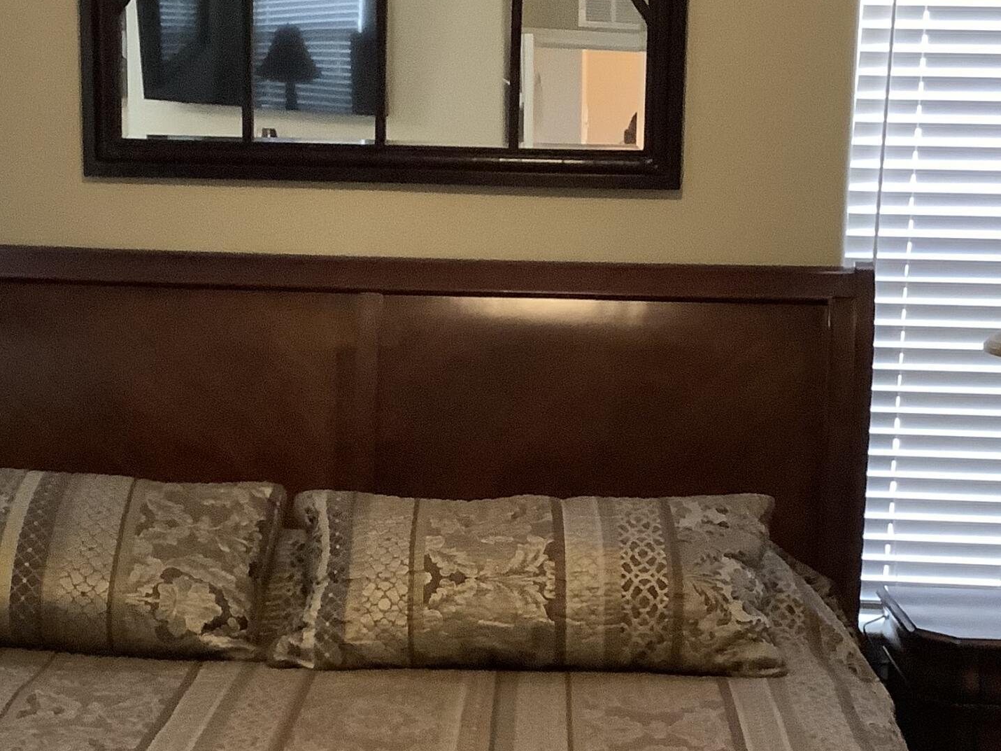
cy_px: 500
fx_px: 1879
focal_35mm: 65
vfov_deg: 22.5
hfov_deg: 29.8
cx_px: 478
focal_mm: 3.3
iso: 500
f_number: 2.4
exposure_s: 1/30
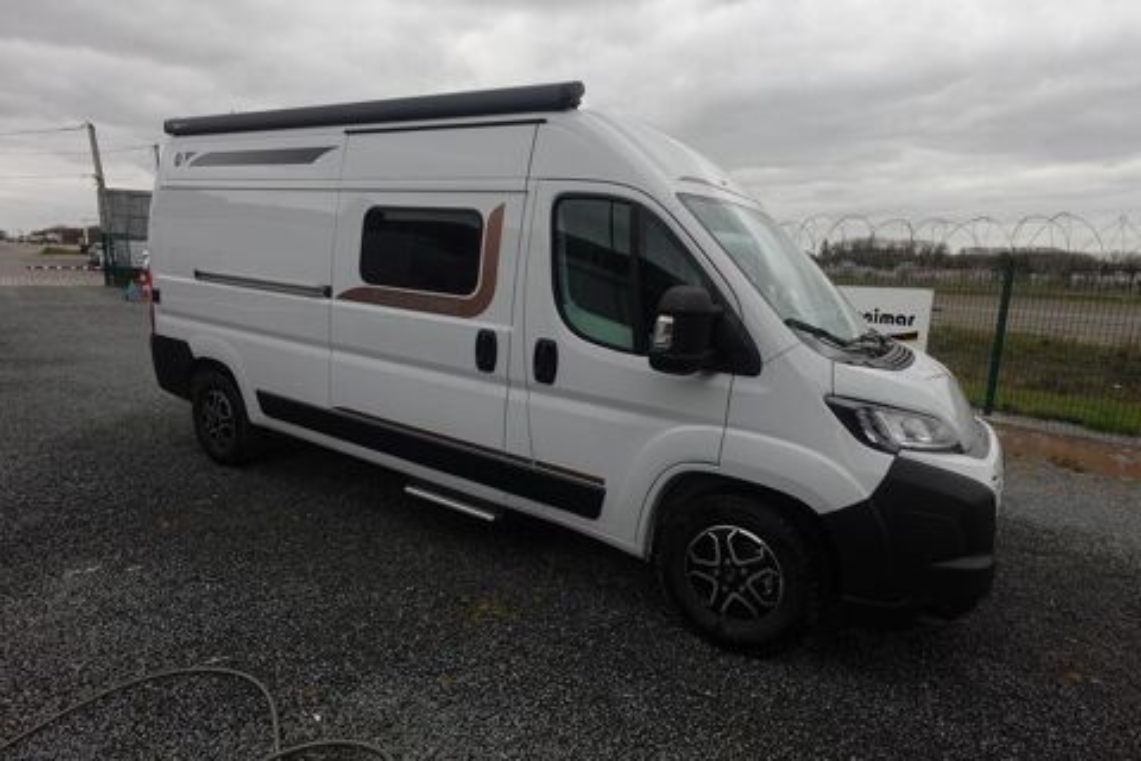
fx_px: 634
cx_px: 570
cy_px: 380
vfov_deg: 61.9
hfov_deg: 84.0
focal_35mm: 20
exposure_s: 1/1000
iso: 125
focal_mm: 7.6
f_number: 2
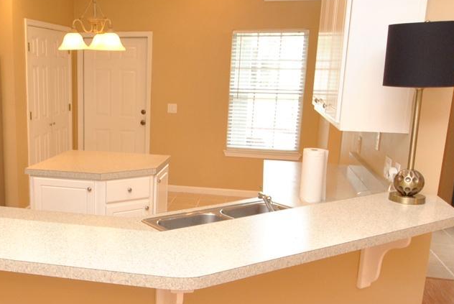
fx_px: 480
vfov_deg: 35.0
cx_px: 108
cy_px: 179
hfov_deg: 48.5
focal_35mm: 38
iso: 400
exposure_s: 1/10
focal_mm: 10
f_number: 8
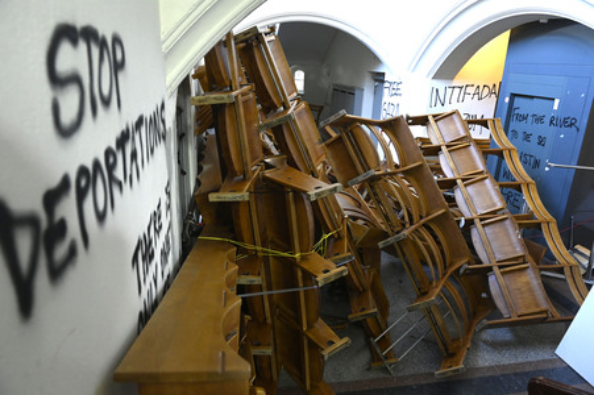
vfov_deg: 53.1
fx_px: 396
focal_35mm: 24
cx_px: 297
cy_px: 198
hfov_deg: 73.8
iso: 4000
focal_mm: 24
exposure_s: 1/125
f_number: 4.5
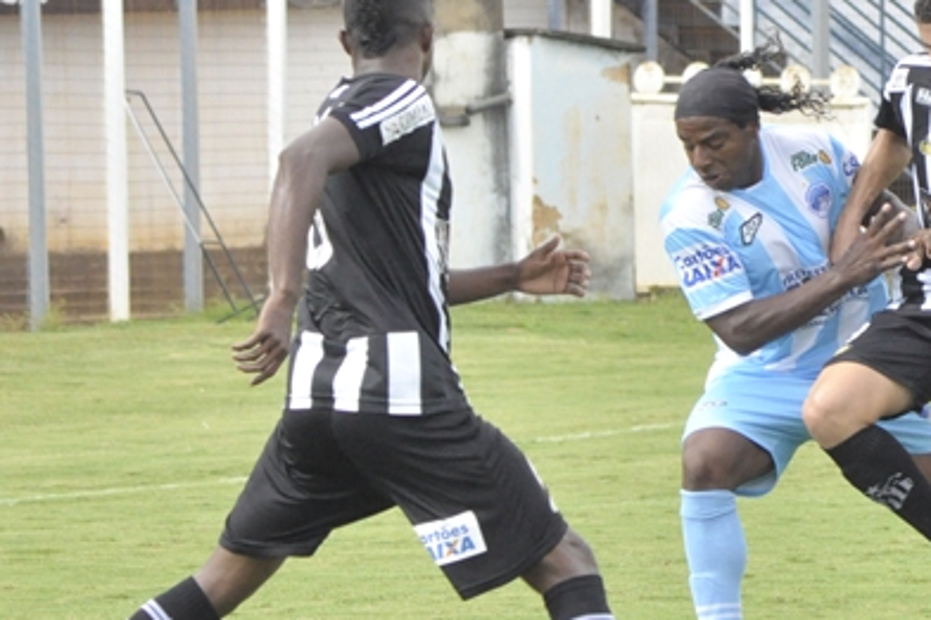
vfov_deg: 2.1
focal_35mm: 654
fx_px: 16905
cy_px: 287
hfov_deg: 3.2
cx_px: 850
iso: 2000
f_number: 13
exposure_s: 1/800
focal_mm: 190
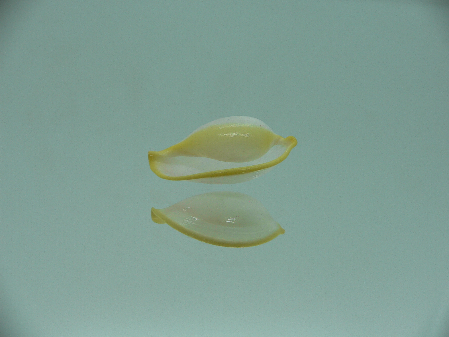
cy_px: 168
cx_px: 224
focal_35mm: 35
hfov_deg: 52.6
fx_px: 454
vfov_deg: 40.7
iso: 80
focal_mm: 4.6
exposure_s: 1/80
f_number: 2.8
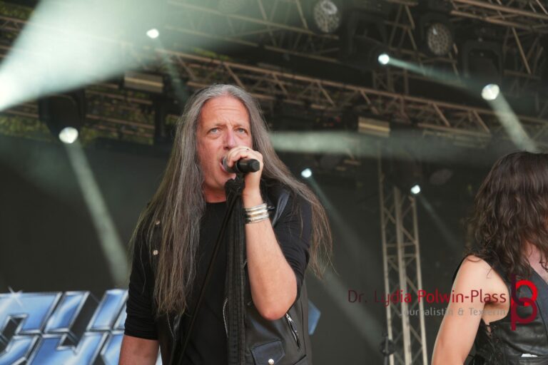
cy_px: 182
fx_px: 1553
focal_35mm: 102
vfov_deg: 13.4
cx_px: 274
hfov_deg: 20.0
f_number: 5
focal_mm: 68
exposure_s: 1/125
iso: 250
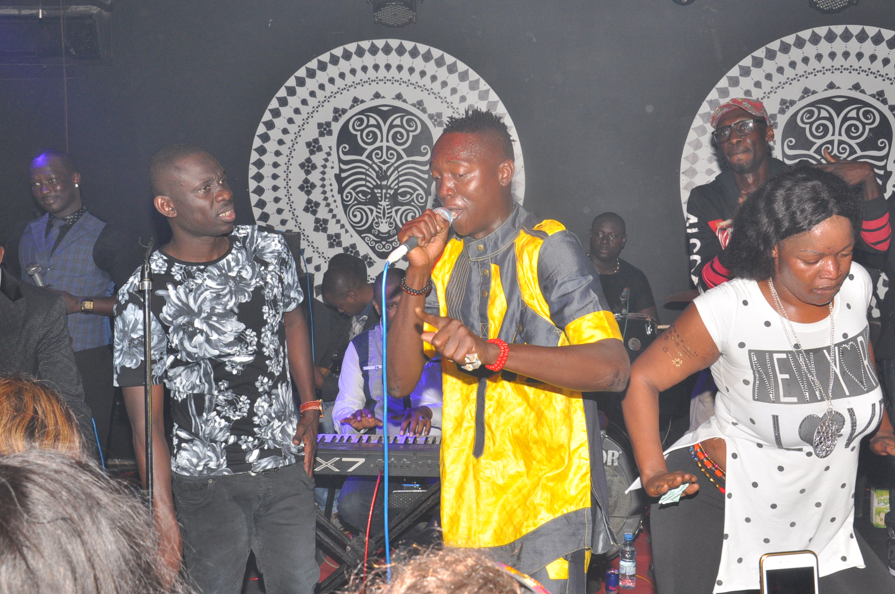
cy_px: 291
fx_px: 1068
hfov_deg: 45.5
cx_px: 443
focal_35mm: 43
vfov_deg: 31.1
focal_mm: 26
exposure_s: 1/100
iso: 640
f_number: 8
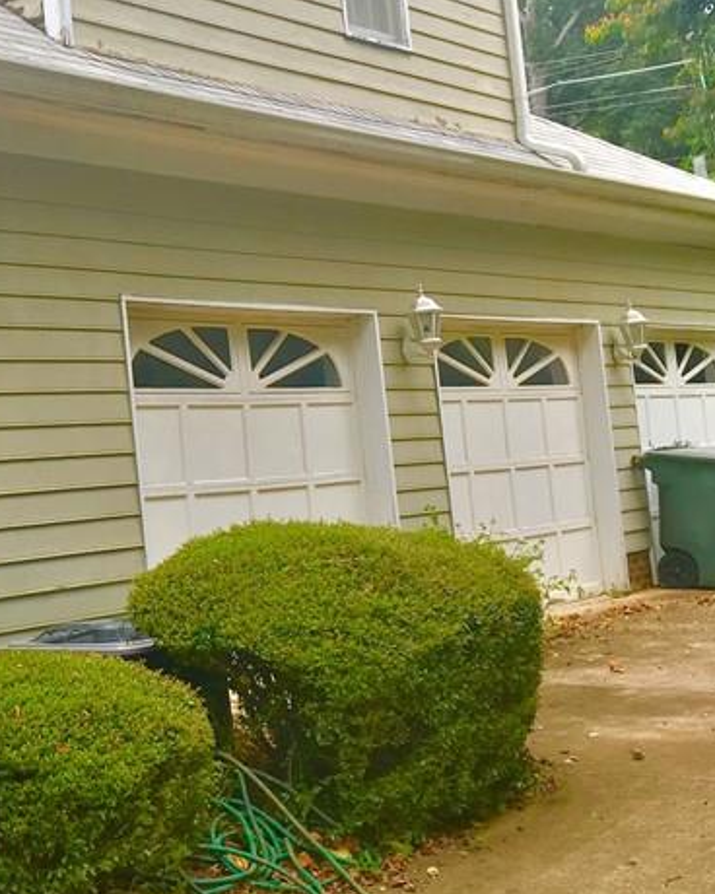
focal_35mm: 63
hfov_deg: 22.1
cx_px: -179
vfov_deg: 29.9
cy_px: 356
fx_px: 1666
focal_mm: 4.15
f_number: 2.2
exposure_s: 1/358
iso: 25
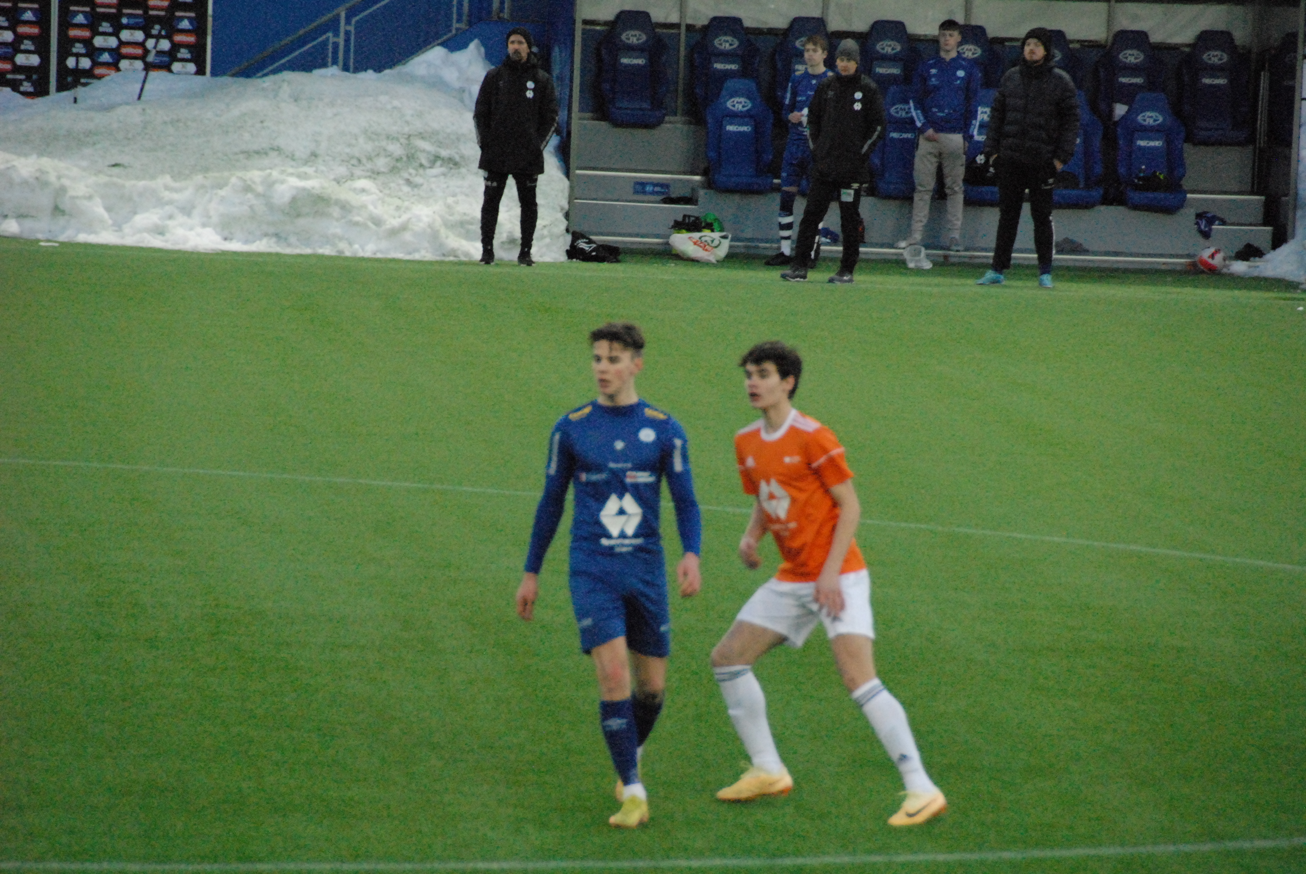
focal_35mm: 300
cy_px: 437
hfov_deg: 6.9
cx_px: 653
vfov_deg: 4.6
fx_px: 10896
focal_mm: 200
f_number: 6.3
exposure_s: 1/160
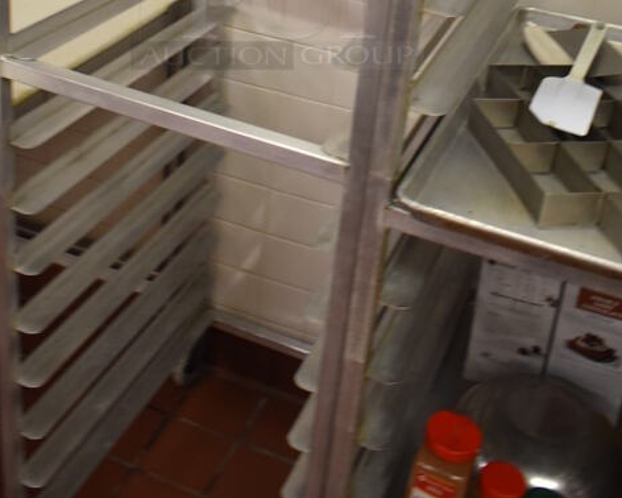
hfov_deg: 38.0
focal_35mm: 49
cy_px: 1
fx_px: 902
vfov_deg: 28.9
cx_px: 278
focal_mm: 18
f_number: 3.5
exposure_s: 1/125
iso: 1400
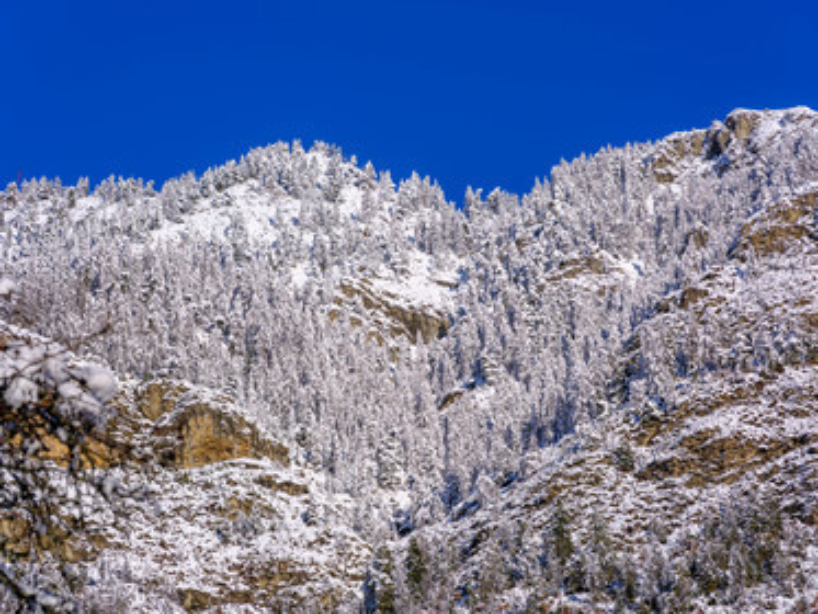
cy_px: 307
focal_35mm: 158
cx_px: 409
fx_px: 3735
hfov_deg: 12.5
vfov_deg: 9.4
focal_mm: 200
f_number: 14
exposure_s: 1/400
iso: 320
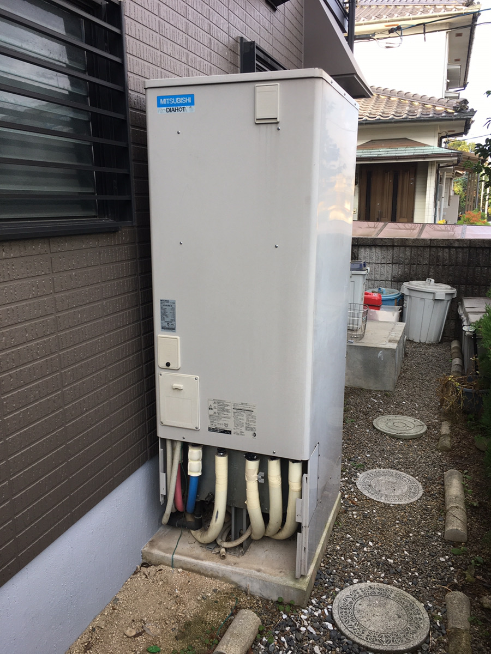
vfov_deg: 61.7
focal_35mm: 29
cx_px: 246
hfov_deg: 48.2
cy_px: 327
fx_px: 548
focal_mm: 4.15
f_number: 2.2
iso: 25
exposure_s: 1/169
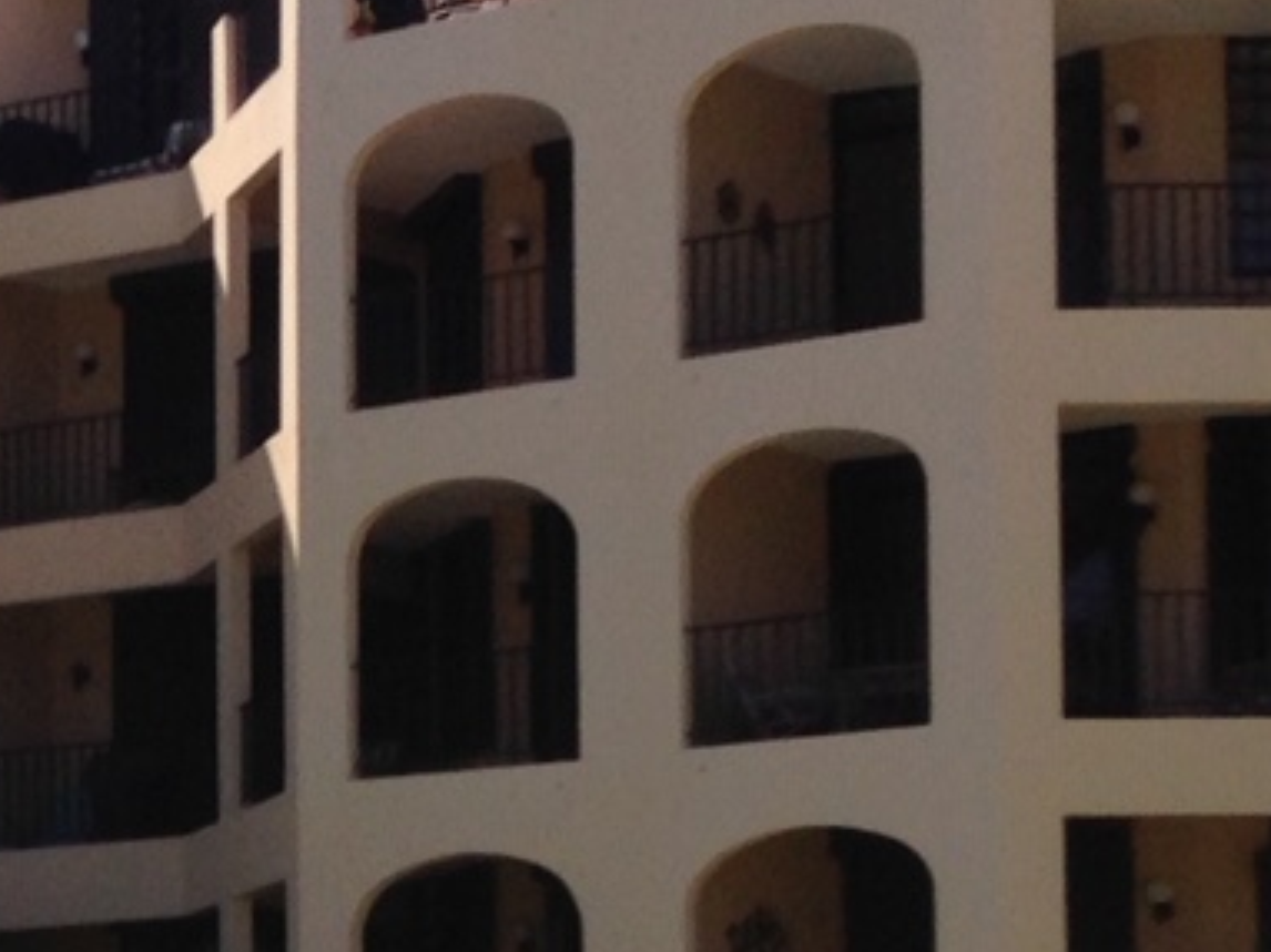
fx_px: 5174
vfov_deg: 10.4
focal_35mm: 141
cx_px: -1061
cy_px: 945
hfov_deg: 12.7
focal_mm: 4.13
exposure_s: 1/1938
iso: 50
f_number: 2.4
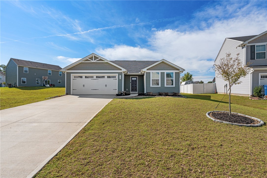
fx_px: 122
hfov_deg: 95.0
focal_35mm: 16
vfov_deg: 72.0
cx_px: 134
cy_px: 89
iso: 250
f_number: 9
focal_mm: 16.5
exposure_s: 1/800
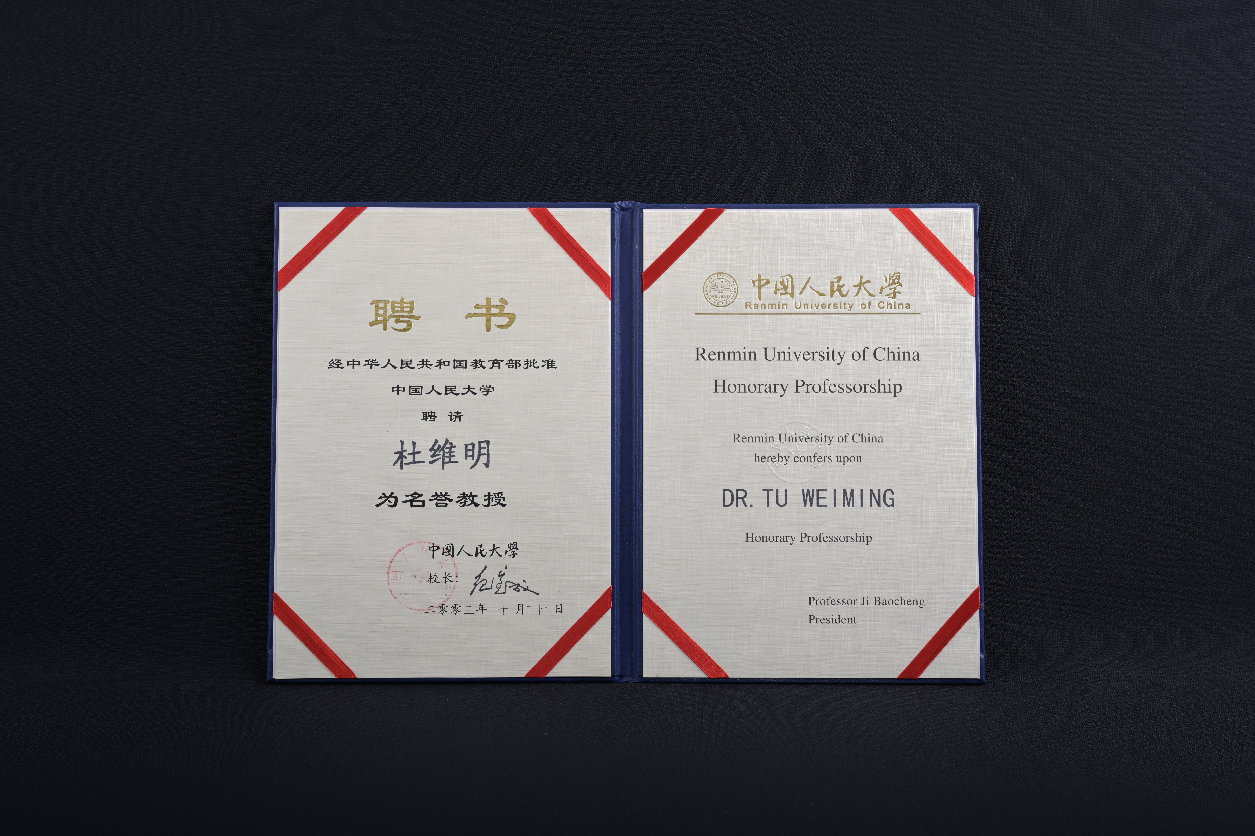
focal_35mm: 44
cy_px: 418
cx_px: 628
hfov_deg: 44.5
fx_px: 1534
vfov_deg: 30.5
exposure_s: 1/200
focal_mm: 44
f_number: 10
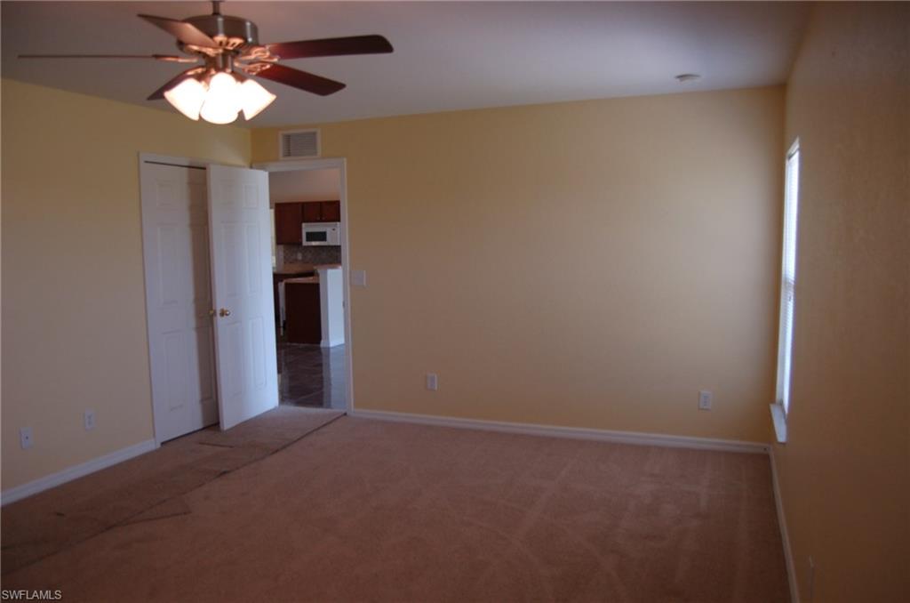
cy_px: 302
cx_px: 455
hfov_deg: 67.5
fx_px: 681
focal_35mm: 27
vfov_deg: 47.7
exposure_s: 1/125
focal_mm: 18
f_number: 3.5
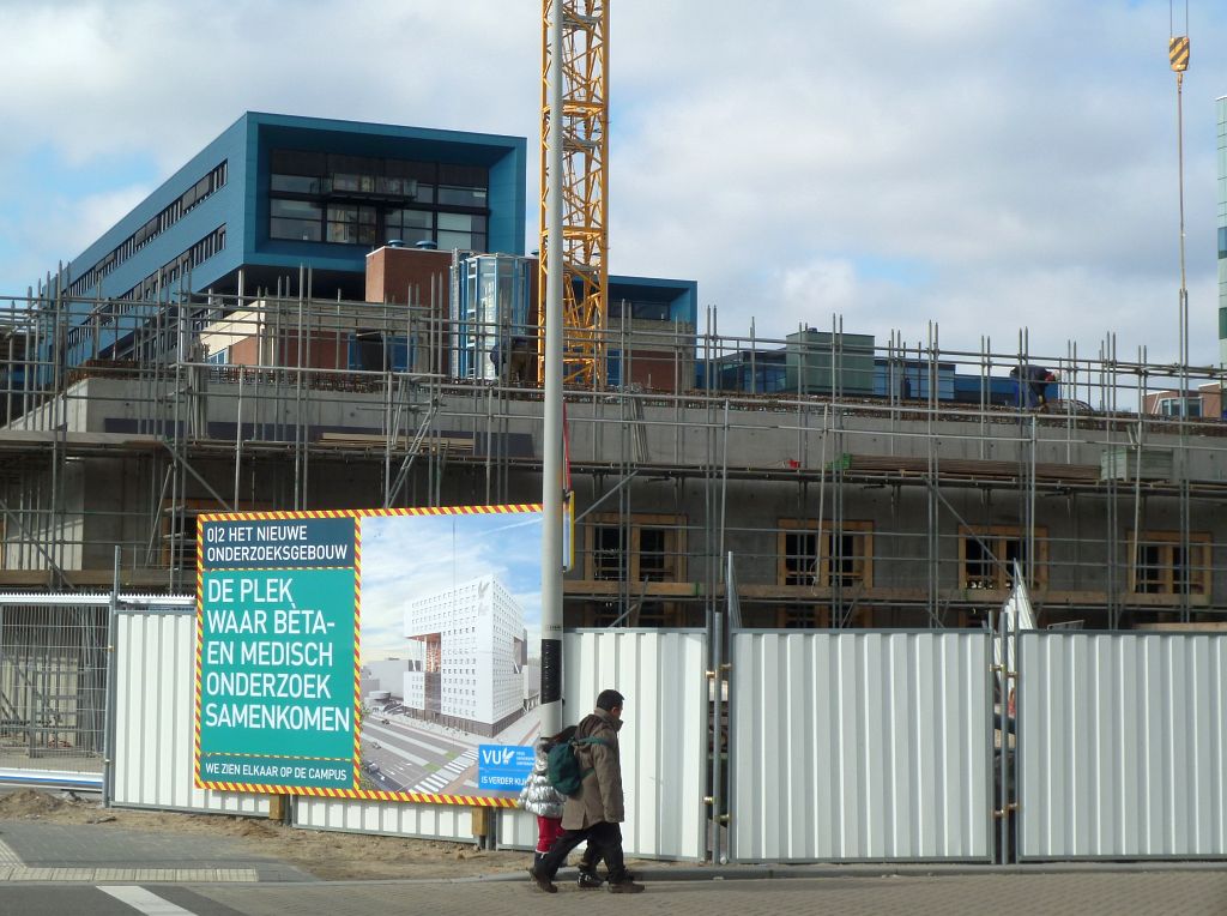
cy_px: 458
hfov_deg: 30.8
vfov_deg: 23.2
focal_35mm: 63
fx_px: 2229
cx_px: 614
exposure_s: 1/400
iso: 80
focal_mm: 10.3
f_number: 4
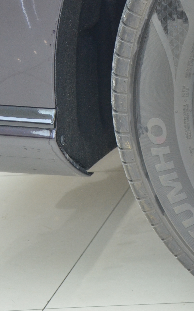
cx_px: 361
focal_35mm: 98
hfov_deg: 12.1
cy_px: 82
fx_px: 829
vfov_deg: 21.0
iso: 720
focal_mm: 24
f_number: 4
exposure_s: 1/60
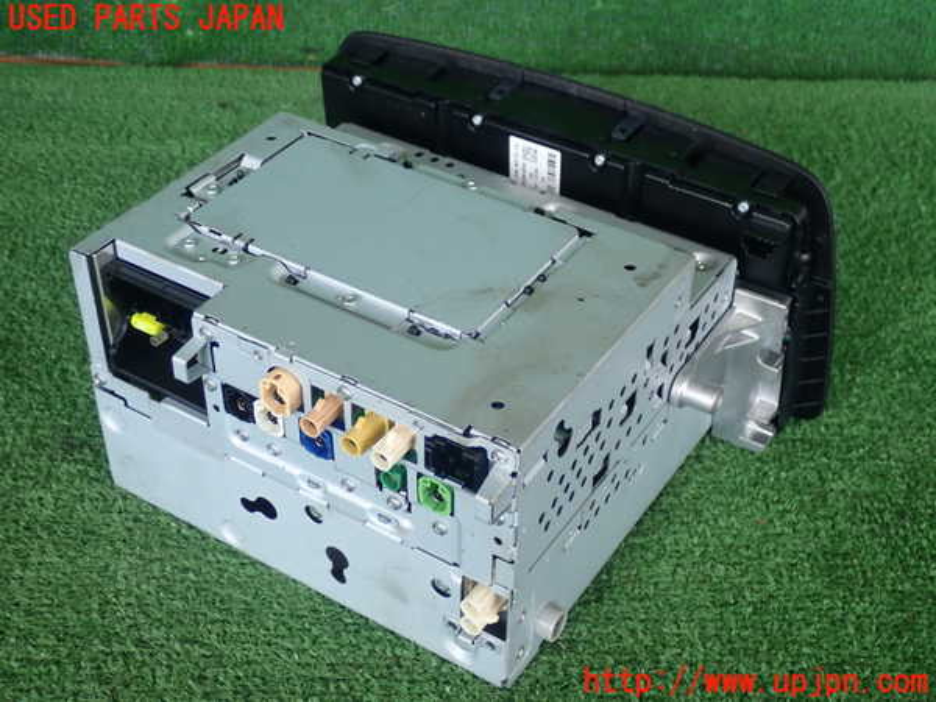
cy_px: 351
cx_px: 468
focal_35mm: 49
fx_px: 1325
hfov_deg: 38.9
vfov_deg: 29.7
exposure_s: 1/80
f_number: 3.2
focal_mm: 8.99
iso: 200
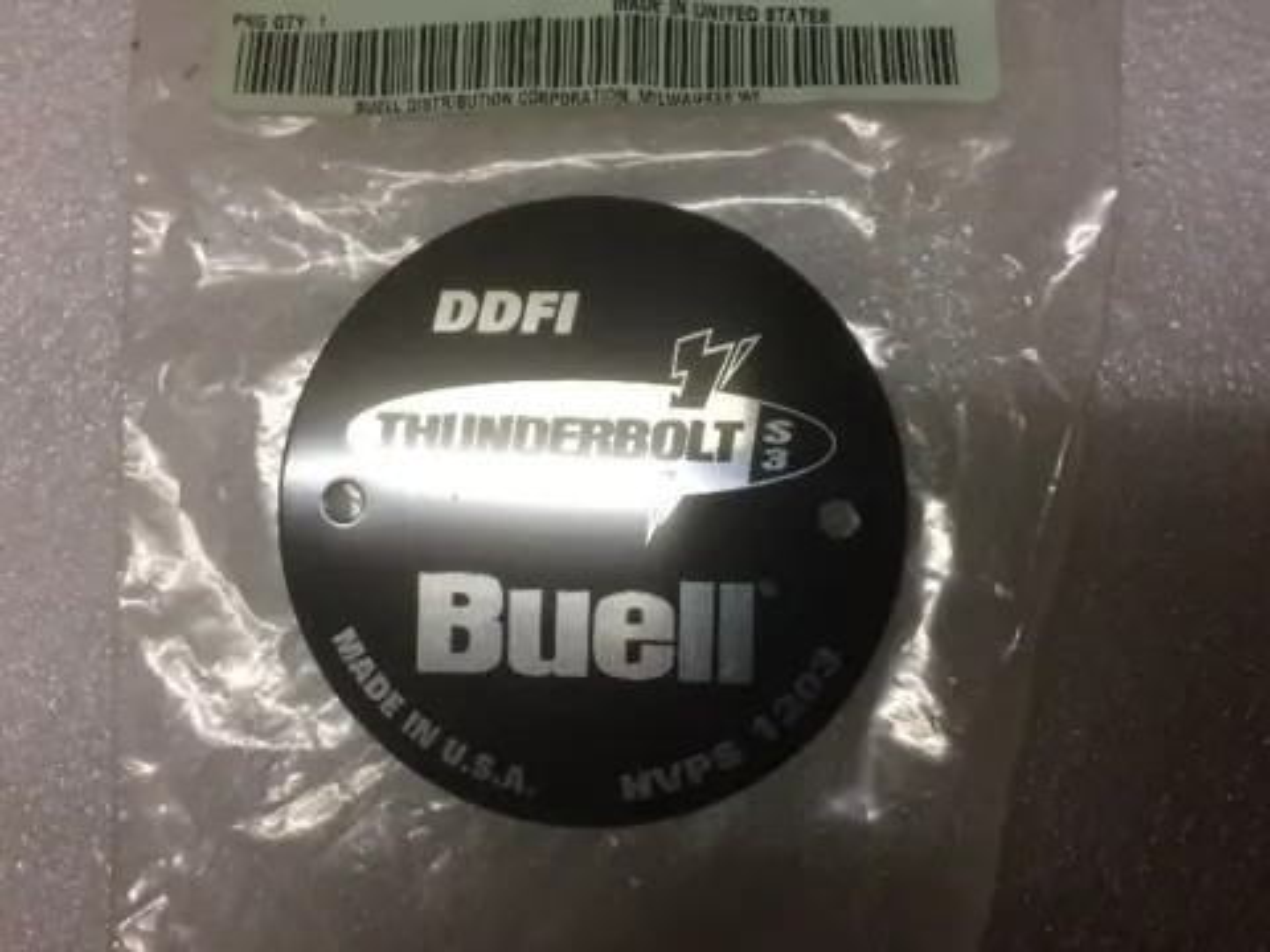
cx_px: 635
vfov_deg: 48.2
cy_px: 476
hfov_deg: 61.7
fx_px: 1064
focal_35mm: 29
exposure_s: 1/33
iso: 64
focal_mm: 4.15
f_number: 2.2
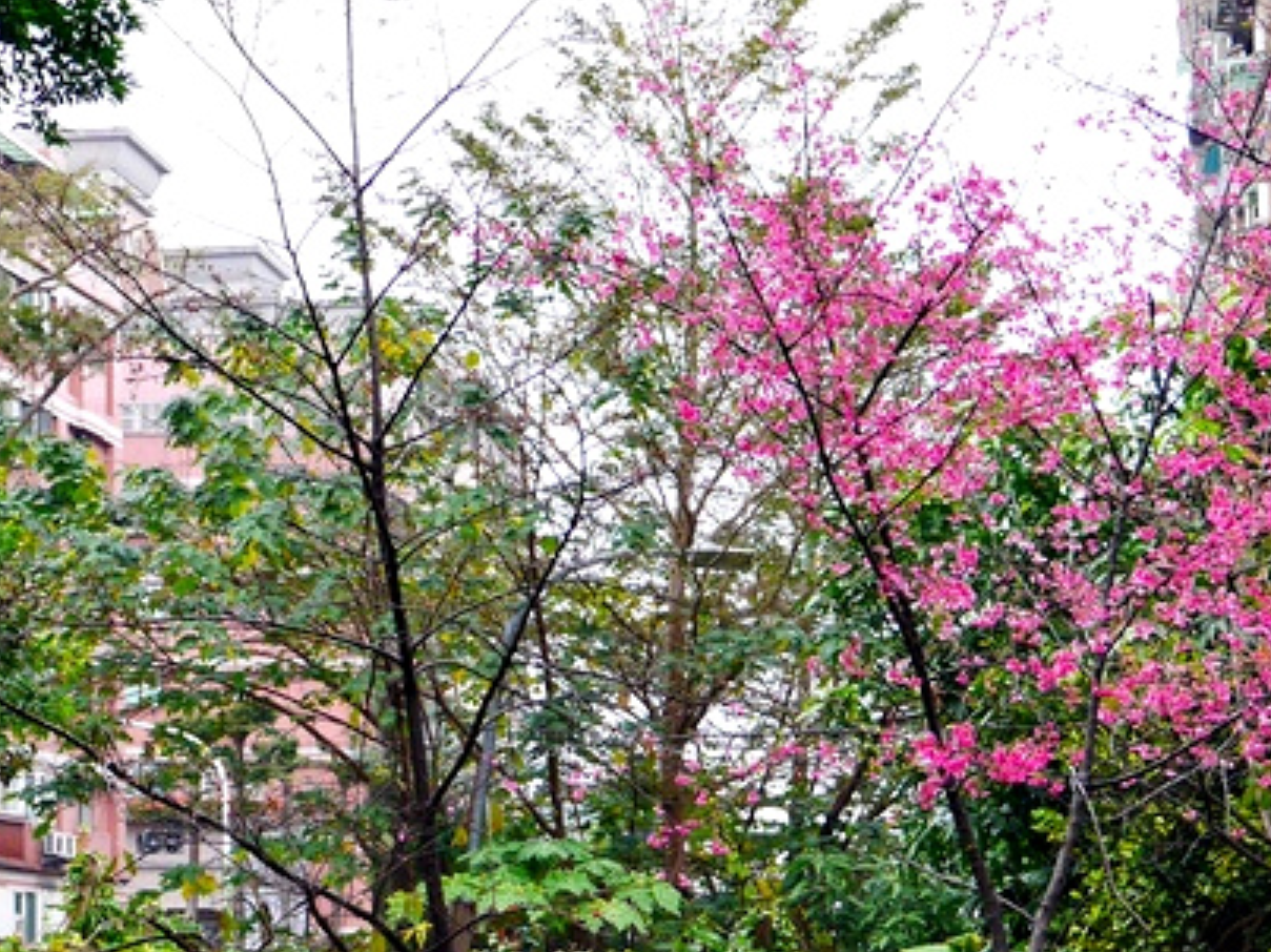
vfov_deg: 12.6
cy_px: 818
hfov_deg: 16.8
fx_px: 4295
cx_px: 492
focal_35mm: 117
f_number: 5.1
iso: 400
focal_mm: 23
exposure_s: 1/60
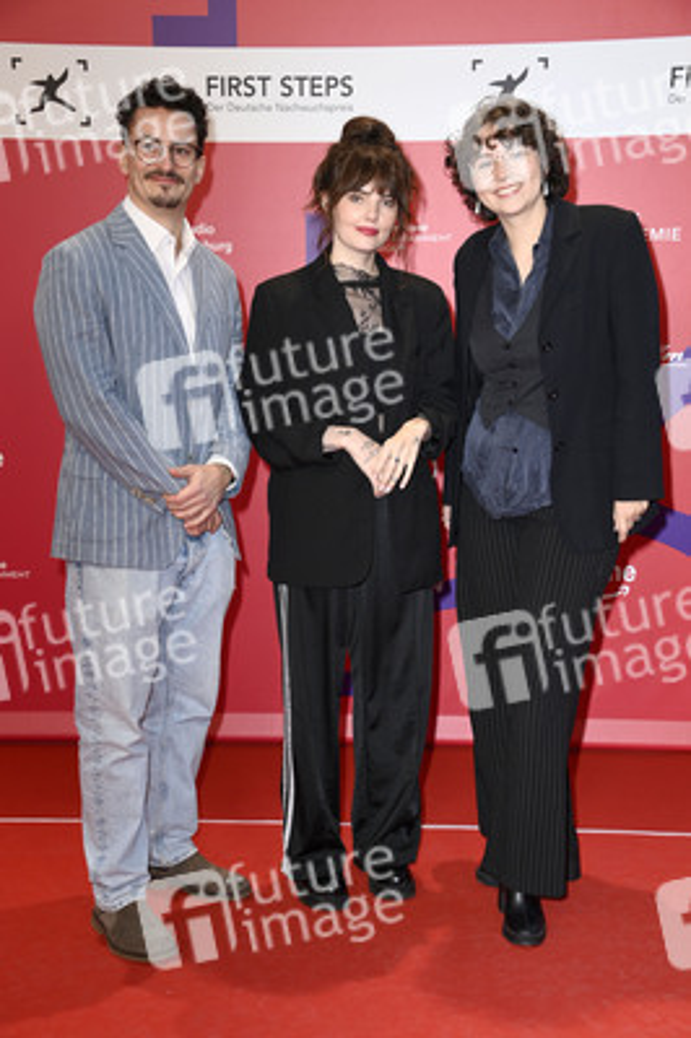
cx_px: 346
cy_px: 519
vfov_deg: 35.7
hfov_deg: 24.2
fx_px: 1615
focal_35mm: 56
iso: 640
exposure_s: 1/250
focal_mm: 56
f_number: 6.3
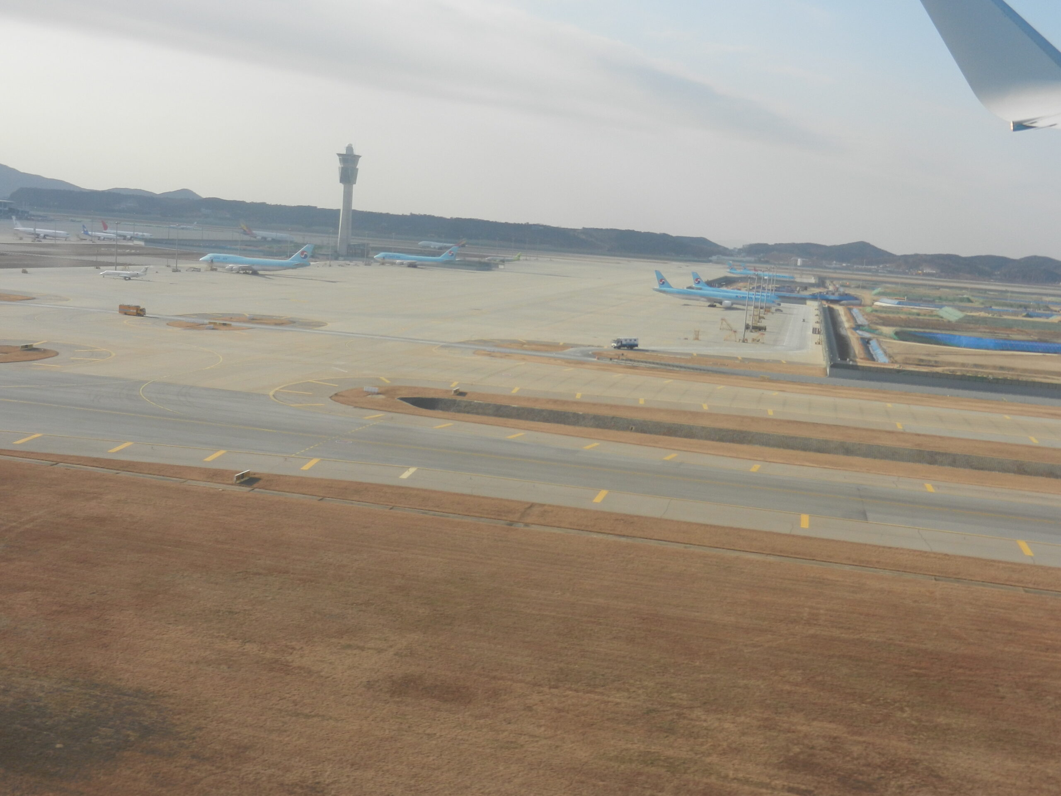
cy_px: 398
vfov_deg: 37.7
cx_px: 530
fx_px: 1165
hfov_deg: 49.0
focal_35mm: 38
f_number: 4
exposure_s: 1/640
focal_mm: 6.9
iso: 160
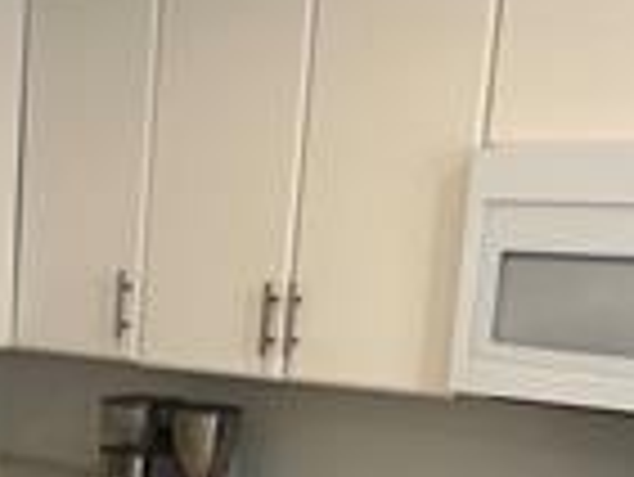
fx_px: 1521
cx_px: 18
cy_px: 592
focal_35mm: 83
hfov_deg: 22.7
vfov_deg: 16.9
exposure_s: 1/120
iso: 64
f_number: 1.5
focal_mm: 5.7
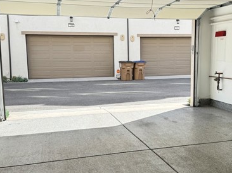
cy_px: 89
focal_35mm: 42
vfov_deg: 34.3
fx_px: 281
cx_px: 134
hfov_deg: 44.7
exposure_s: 1/782
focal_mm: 6.76
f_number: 1.78
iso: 80
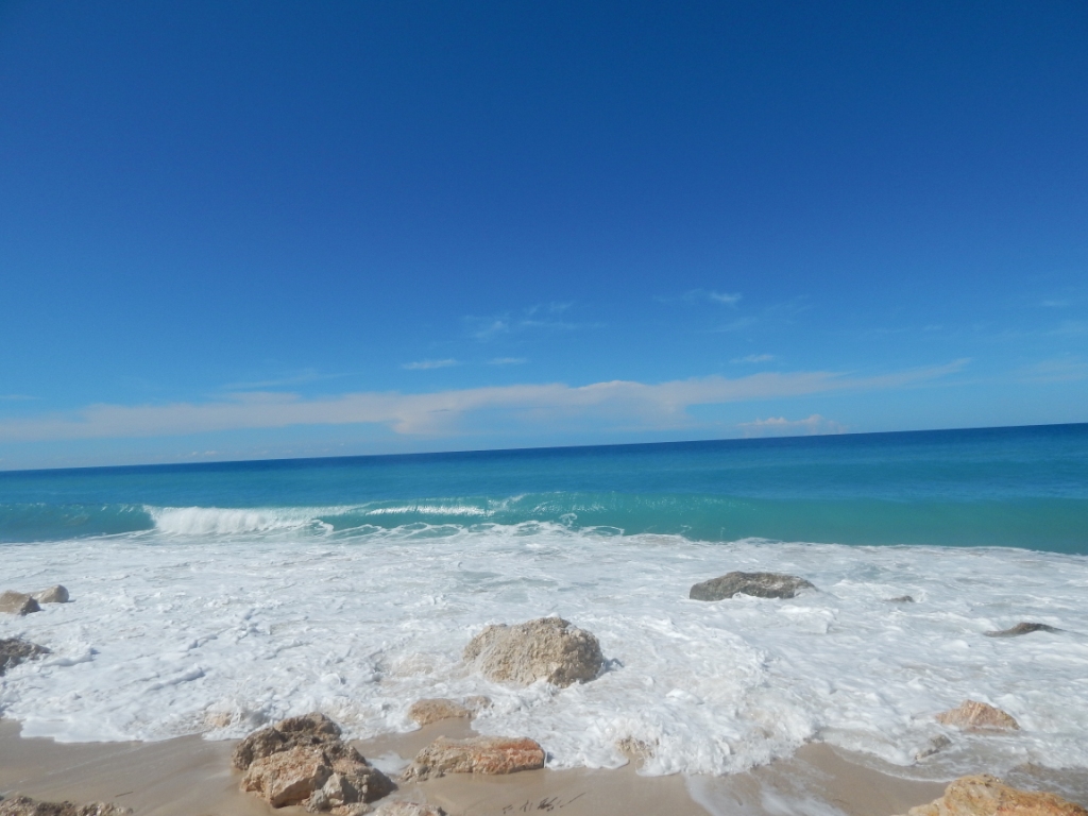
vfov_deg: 61.1
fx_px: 691
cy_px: 408
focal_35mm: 22
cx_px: 544
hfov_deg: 76.4
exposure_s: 1/1250
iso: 125
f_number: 6
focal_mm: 4
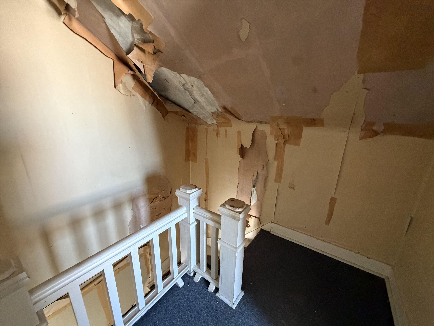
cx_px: 217
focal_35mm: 14
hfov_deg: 102.1
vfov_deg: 85.7
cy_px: 163
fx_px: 176
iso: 640
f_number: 2.2
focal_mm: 2.22
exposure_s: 1/60
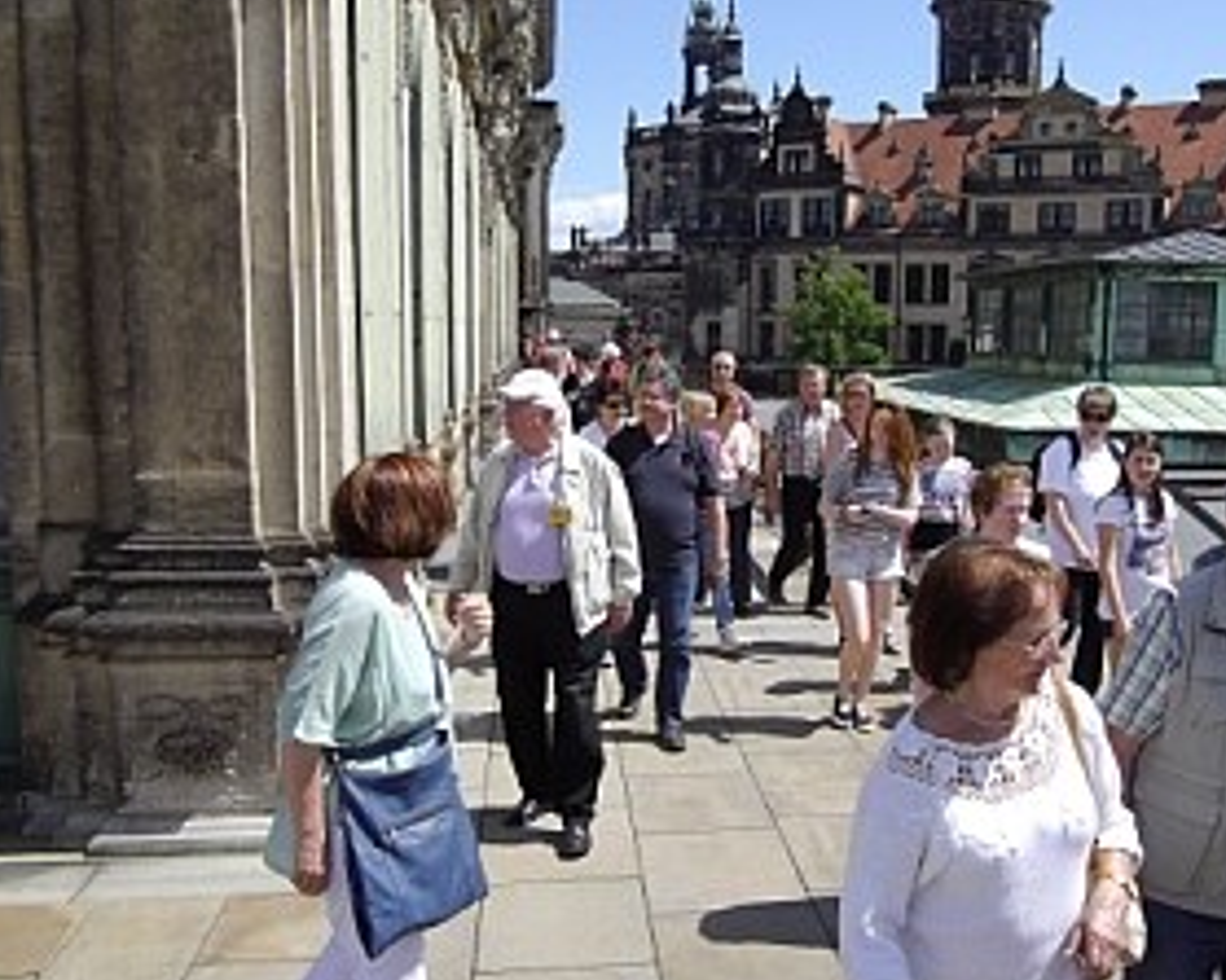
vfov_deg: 43.3
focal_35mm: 34
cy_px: 488
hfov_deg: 52.2
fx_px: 1233
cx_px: 778
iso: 100
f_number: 3.2
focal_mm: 4.9
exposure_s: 1/1000
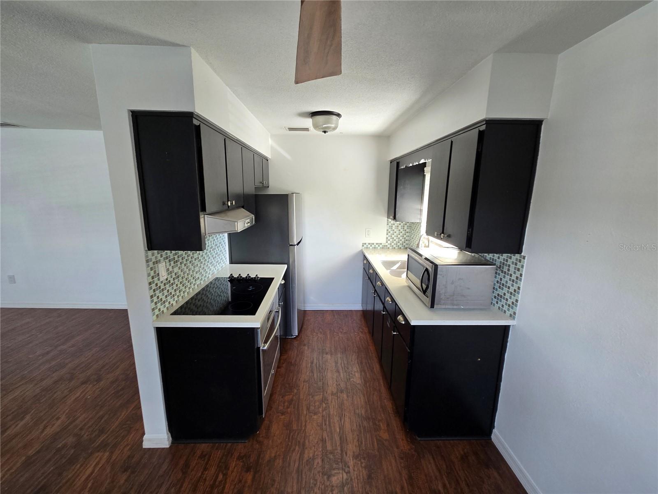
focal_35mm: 13
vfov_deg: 89.9
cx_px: 329
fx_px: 247
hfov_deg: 106.2
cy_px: 247
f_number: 2.2
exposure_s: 1/60
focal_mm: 2.2
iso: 80
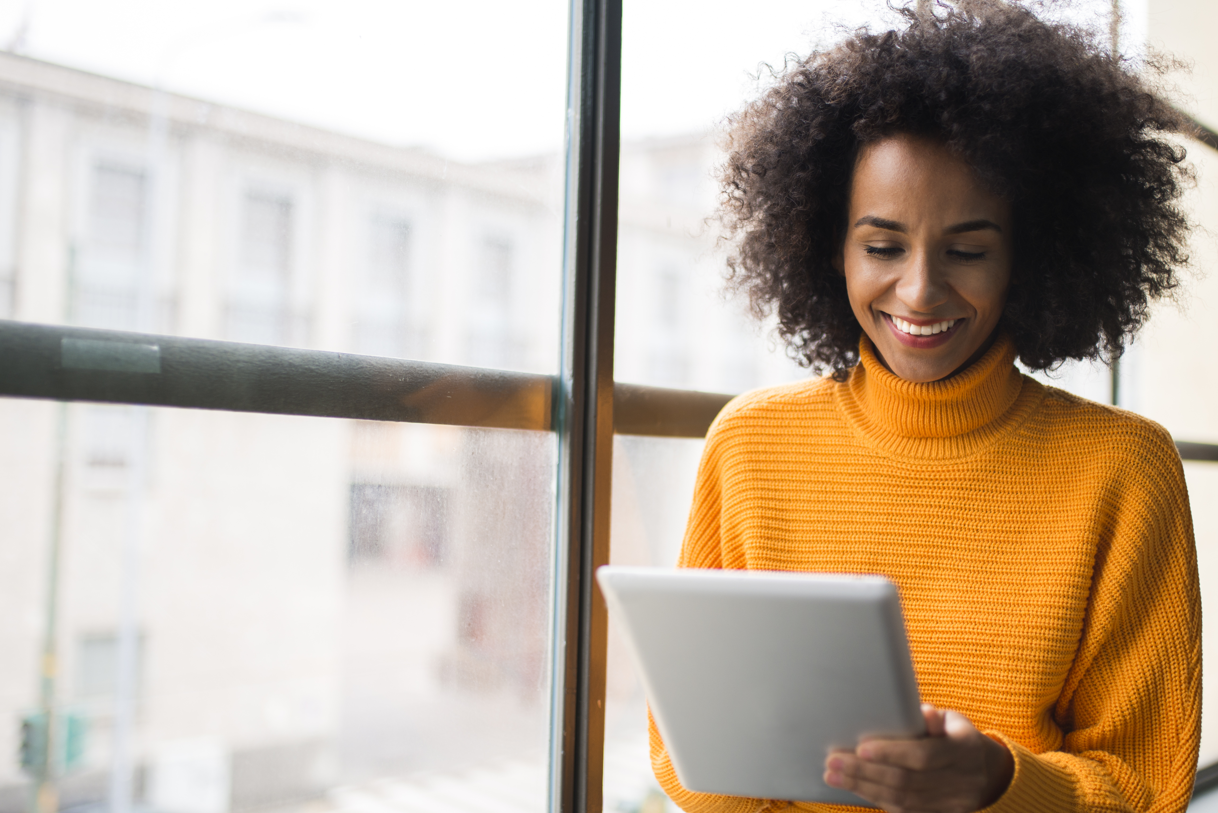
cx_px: 662
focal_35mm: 46
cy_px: 396
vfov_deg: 29.3
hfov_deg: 42.7
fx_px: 1557
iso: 80
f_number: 1.4
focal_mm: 35
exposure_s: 1/400
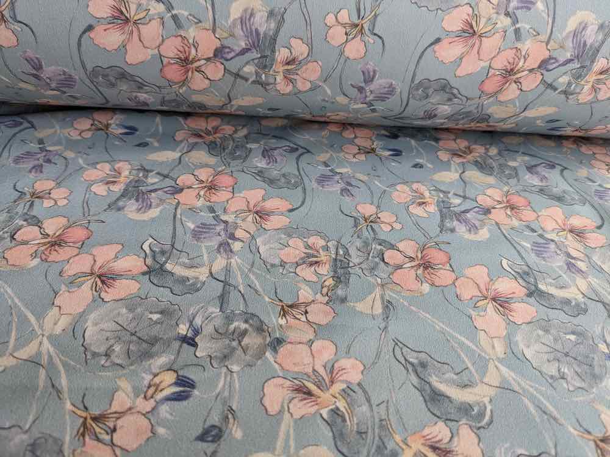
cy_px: 228
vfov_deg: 51.4
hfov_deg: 65.3
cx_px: 305
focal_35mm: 27
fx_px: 476
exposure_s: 1/88
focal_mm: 4.38
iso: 55
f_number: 1.73
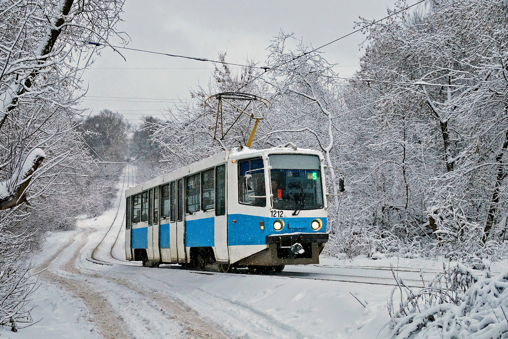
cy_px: 170
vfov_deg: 31.9
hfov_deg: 46.4
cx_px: 254
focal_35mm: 42
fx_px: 593
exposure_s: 1/400
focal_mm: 28
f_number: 5.6
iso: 800
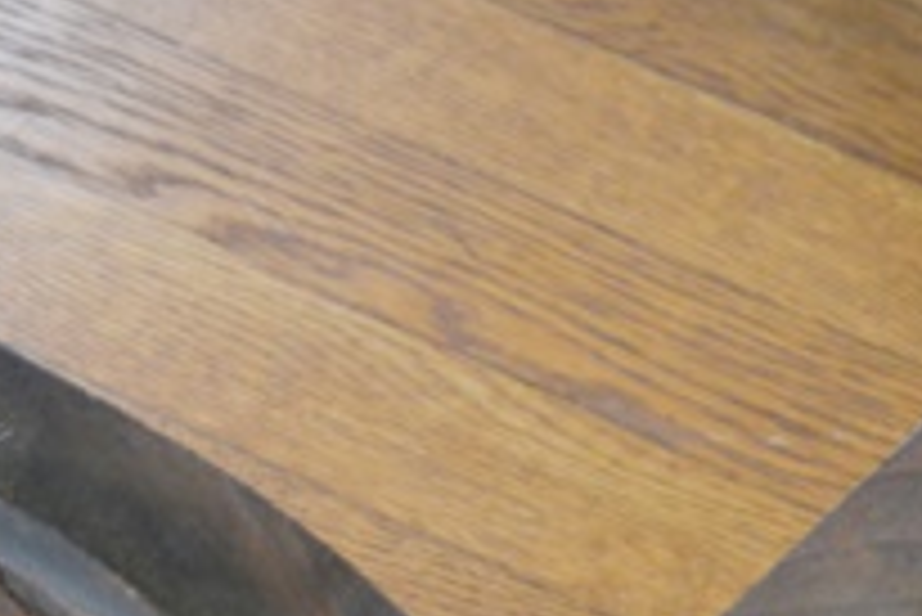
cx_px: 499
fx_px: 4049
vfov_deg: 8.6
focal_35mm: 158
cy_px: -198
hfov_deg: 13.0
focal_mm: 36
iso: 1600
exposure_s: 1/30
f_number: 5
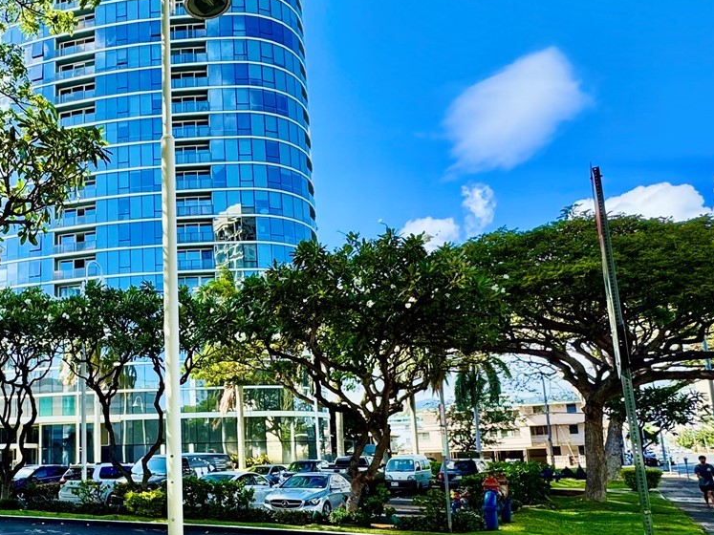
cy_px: 362
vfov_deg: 46.0
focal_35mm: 30
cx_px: 162
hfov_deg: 56.4
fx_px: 619
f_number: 2.2
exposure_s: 1/473
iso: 40
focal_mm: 2.22
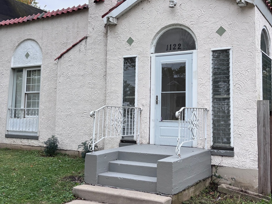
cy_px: 81
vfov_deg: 35.8
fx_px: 314
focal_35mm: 40
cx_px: 167
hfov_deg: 46.5
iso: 50
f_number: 1.6
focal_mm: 5.96
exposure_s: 1/684
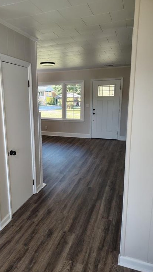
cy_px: 135
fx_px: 195
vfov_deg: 69.9
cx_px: 54
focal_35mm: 27
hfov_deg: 42.4
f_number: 1.8
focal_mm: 5.56
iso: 272
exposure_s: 1/120
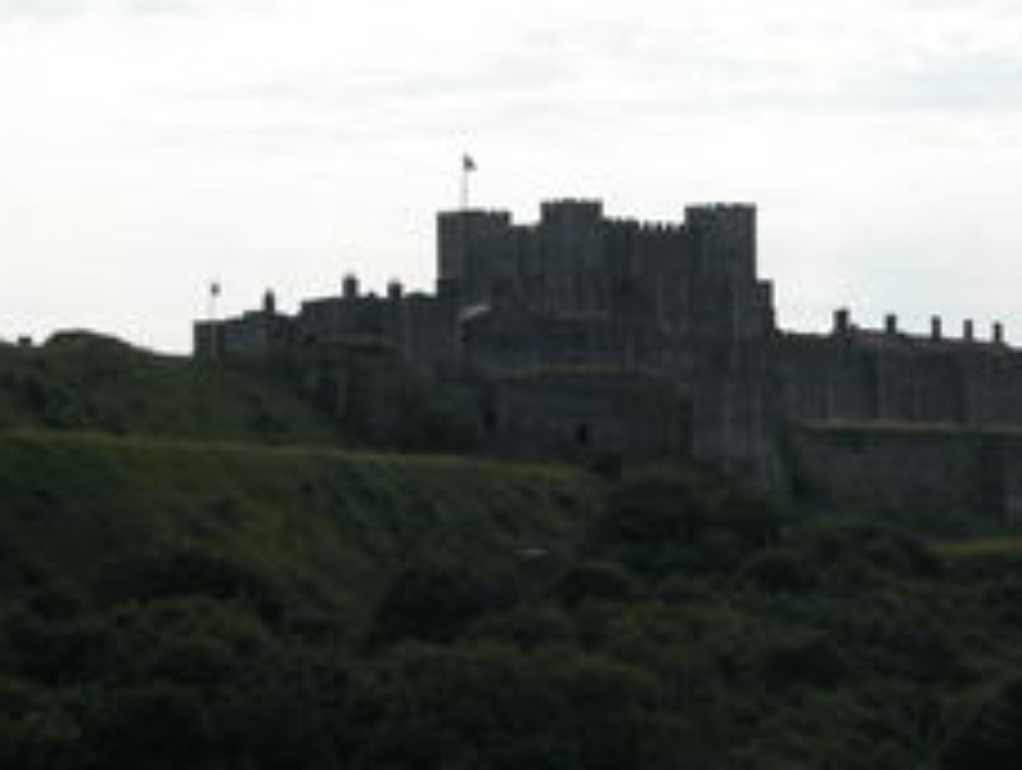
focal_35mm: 204
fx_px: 6032
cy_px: 446
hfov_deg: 9.7
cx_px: 801
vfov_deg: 7.3
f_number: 6.7
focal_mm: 29.5
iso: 100
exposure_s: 1/516
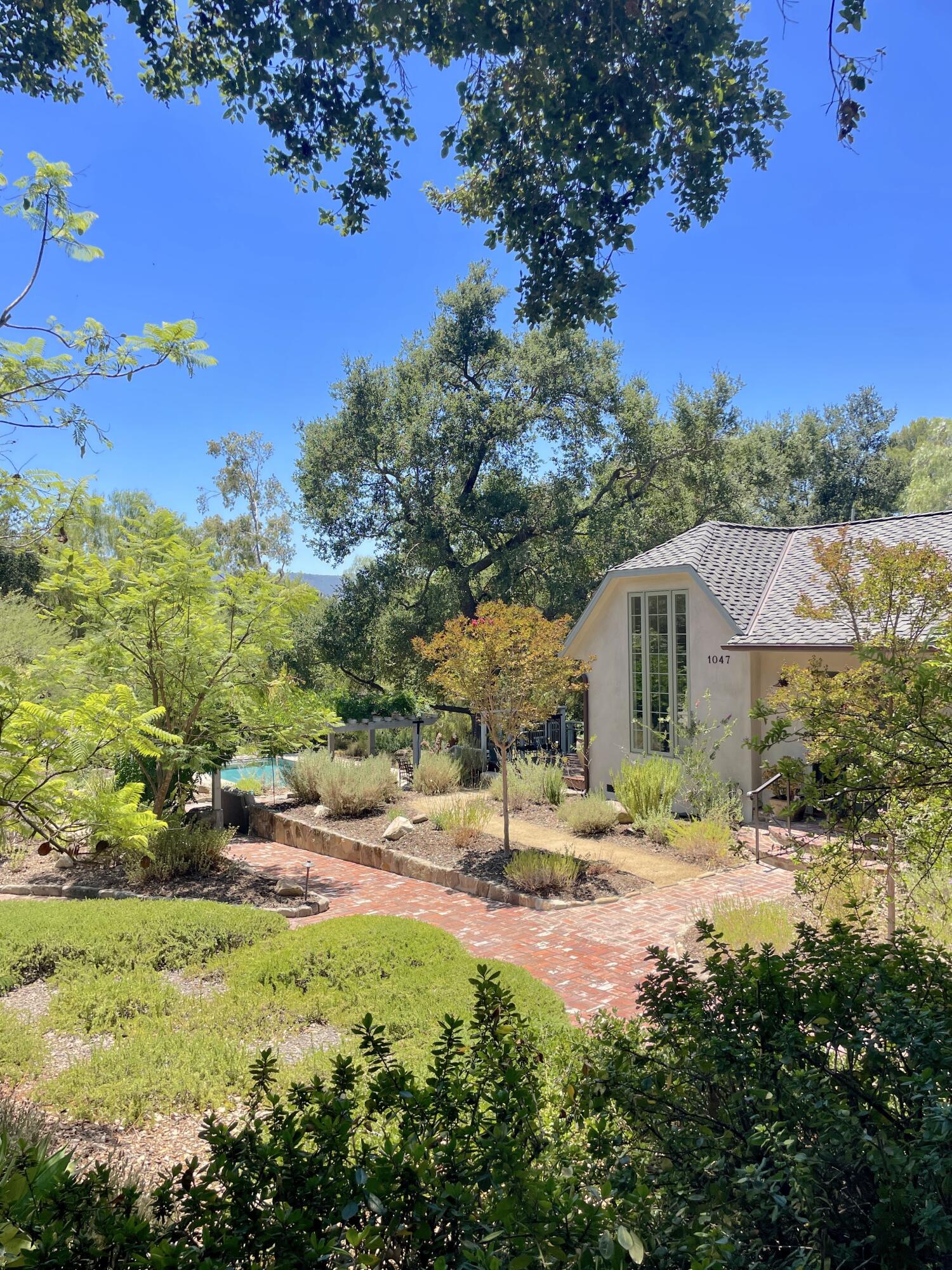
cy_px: 635
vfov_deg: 67.3
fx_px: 953
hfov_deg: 53.1
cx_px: 476
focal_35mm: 26
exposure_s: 1/2053
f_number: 1.6
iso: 32
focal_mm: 4.2
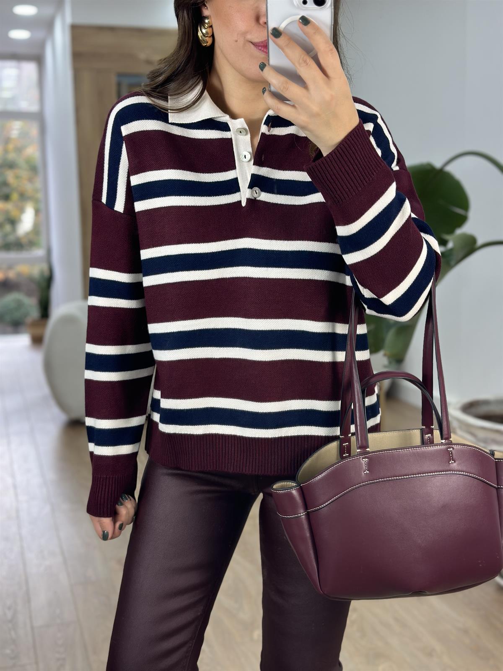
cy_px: 336
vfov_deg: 39.7
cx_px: 252
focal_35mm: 48
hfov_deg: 30.3
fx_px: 930
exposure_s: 1/100
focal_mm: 6.86
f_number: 1.78
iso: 64
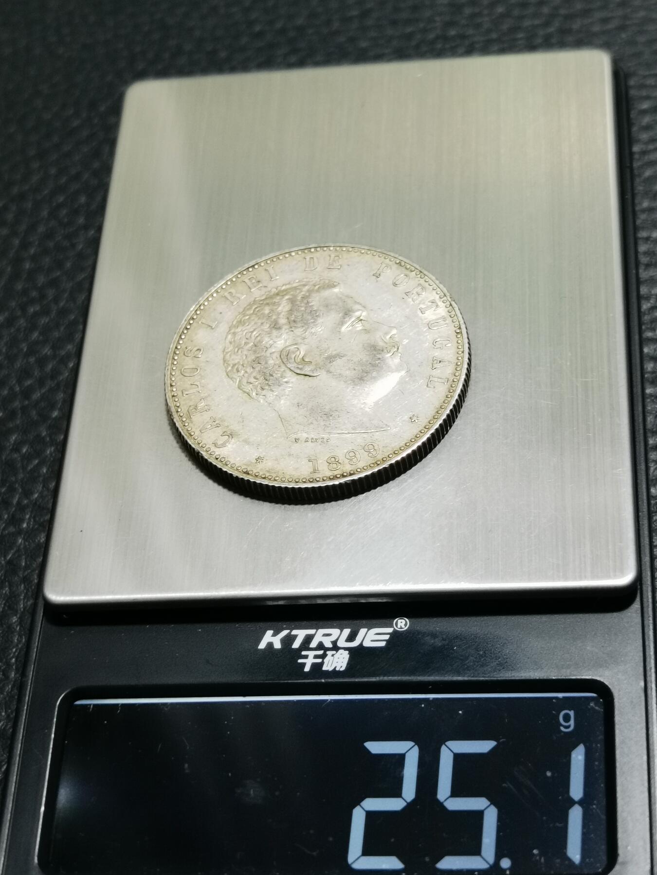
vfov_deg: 30.3
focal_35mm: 64
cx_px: 328
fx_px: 1620
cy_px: 438
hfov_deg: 22.9
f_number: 1.9
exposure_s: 1/100
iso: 160
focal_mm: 6.67
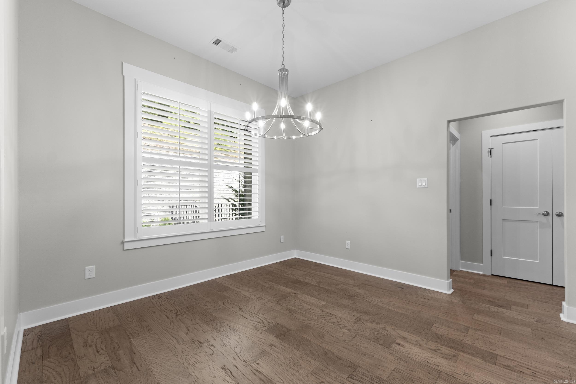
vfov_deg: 77.3
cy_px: 192
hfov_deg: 100.4
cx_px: 288
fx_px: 240
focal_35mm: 15
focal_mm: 10
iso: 200
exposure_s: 1/4
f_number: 9
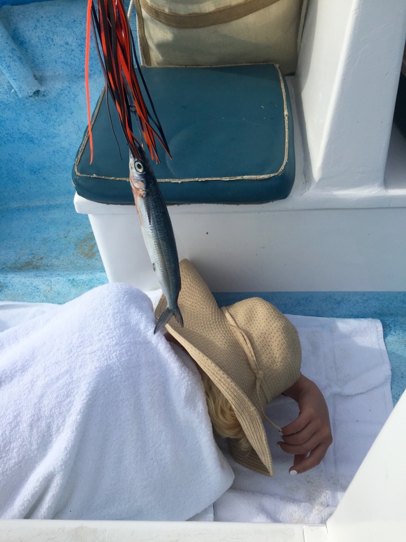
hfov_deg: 48.2
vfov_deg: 61.7
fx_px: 454
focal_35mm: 29
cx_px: 203
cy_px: 271
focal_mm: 4.15
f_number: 2.2
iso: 32
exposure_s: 1/2475
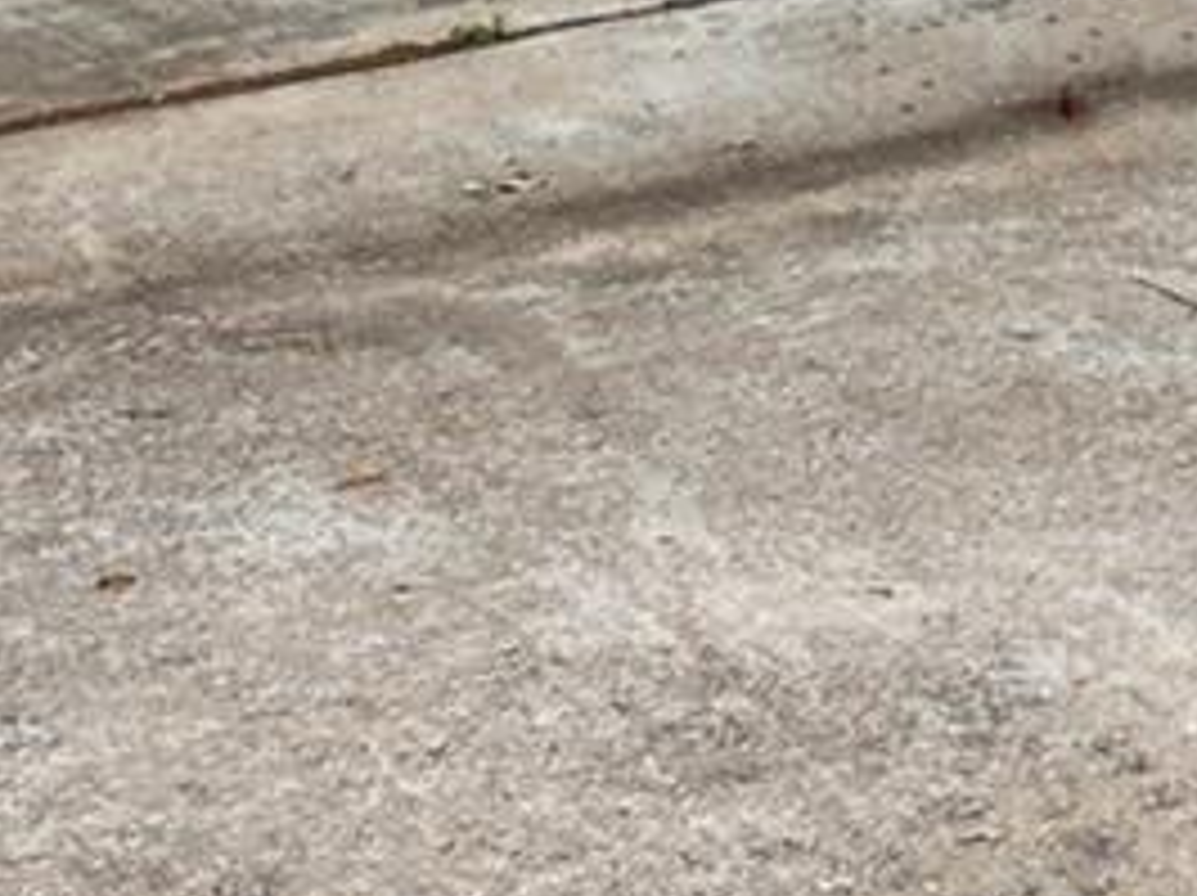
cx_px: 1138
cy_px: -1851
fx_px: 6391
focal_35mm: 185
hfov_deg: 10.6
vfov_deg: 7.1
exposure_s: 1/1000
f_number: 2.8
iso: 290
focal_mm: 12.29
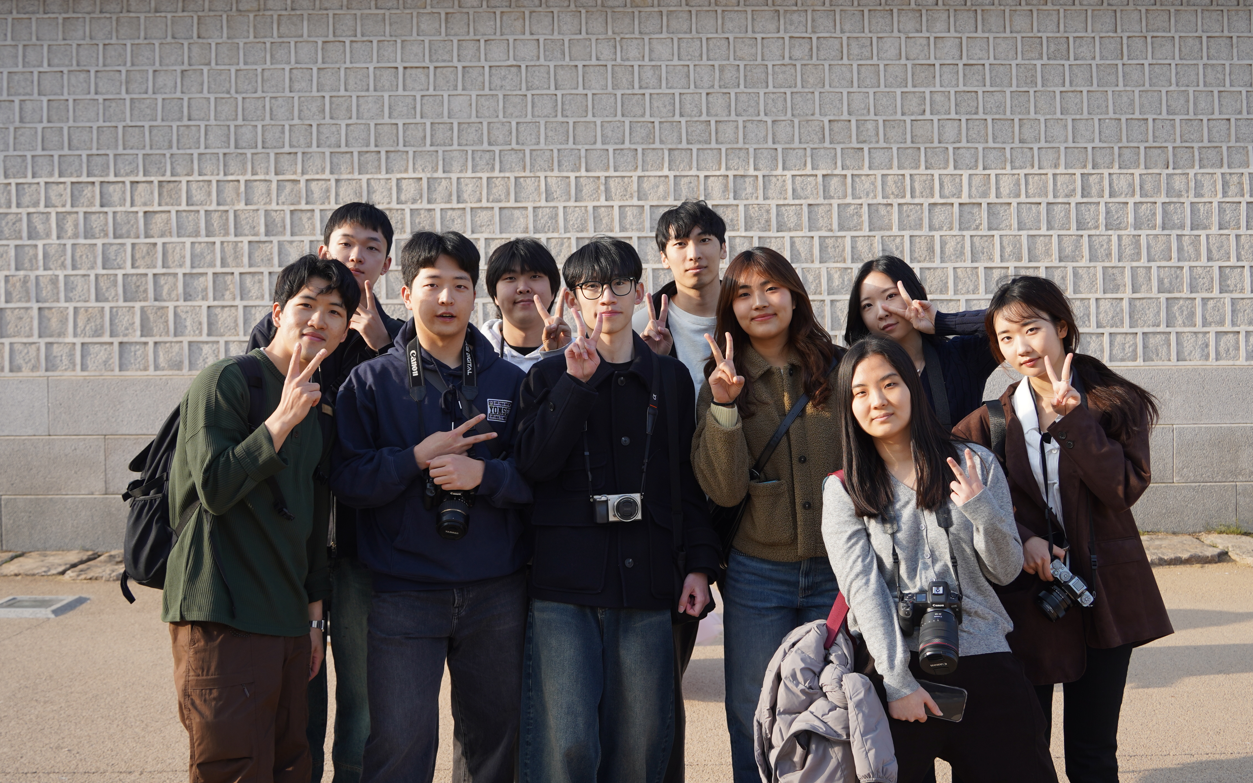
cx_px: 663
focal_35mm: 38
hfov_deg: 51.5
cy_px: 379
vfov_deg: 33.6
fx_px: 1298
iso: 100
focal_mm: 28
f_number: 5.6
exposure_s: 1/160
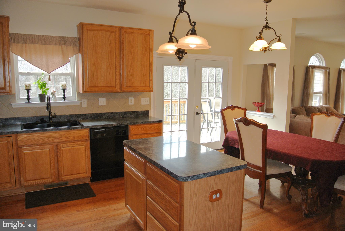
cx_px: 172
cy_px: 116
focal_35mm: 27
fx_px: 259
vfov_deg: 48.0
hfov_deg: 67.3
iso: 100
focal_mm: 10
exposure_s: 1/60
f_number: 3.5
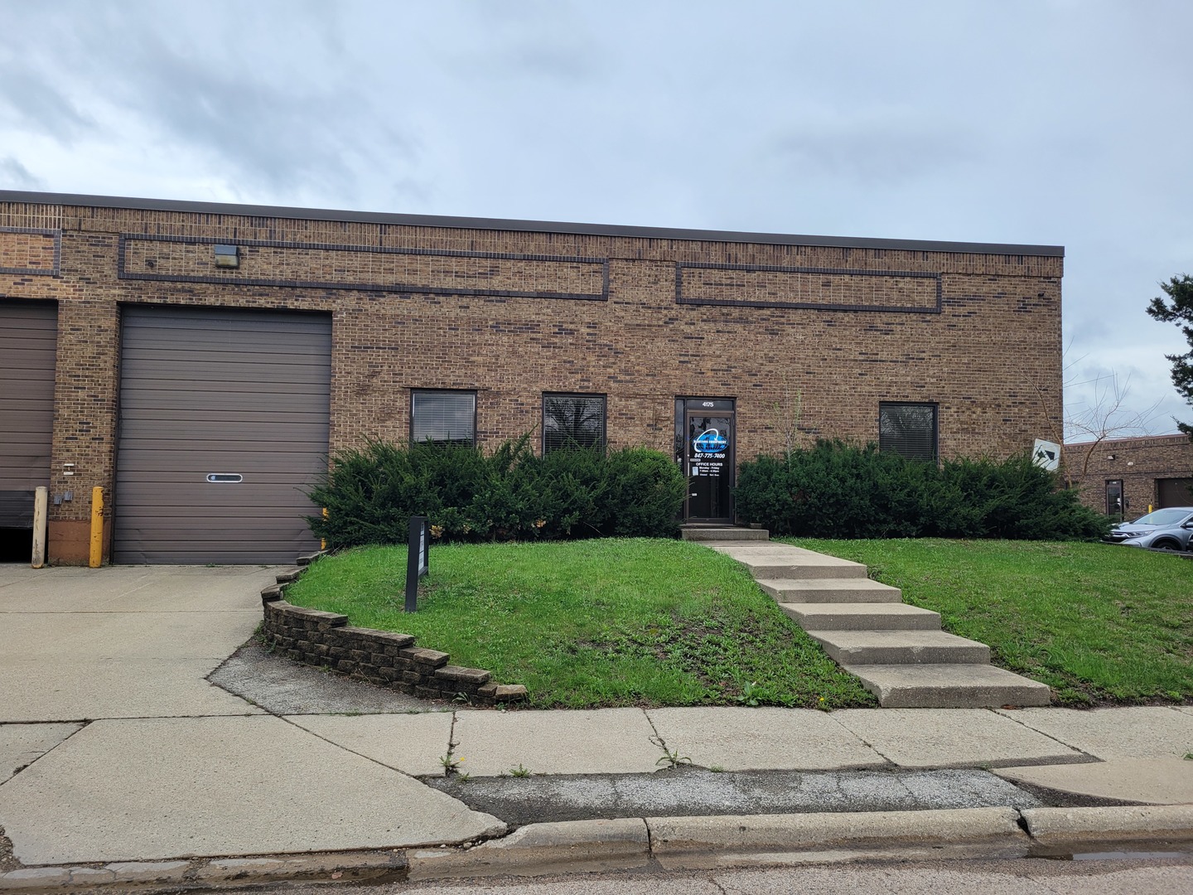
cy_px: 448
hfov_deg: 67.3
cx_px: 596
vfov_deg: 53.1
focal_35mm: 26
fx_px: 896
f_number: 1.8
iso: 40
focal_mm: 5.4
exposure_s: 1/1067
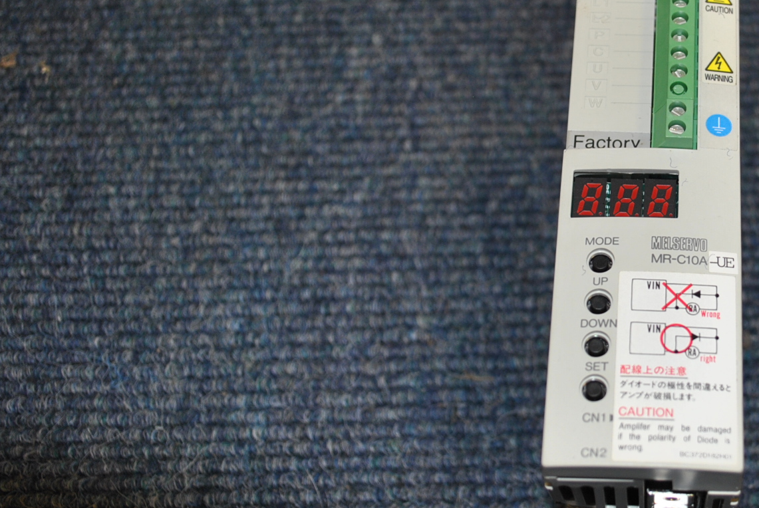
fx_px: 1182
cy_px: 226
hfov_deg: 34.3
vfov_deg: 24.2
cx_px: 633
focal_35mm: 56
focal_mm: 22
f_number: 4
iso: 180
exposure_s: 1/60
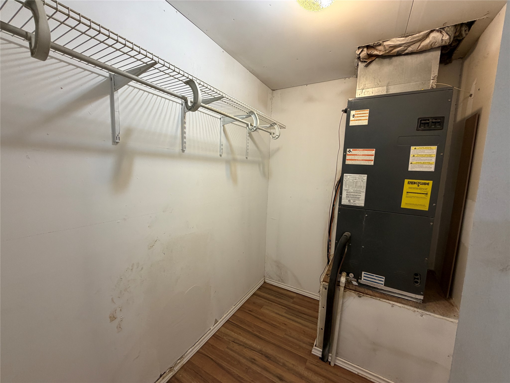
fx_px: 206
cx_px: 255
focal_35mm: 14
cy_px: 192
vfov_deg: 85.7
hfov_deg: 102.1
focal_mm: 2.22
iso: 160
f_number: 2.2
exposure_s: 1/60
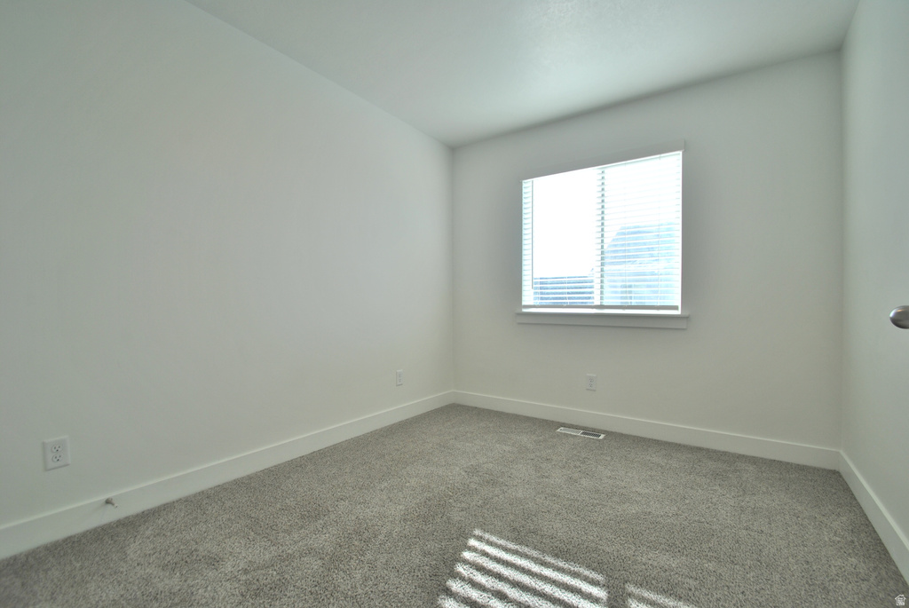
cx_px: 454
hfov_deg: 100.3
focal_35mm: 15
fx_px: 379
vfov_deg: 77.5
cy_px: 304
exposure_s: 1/160
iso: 100
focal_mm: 10
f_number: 6.3
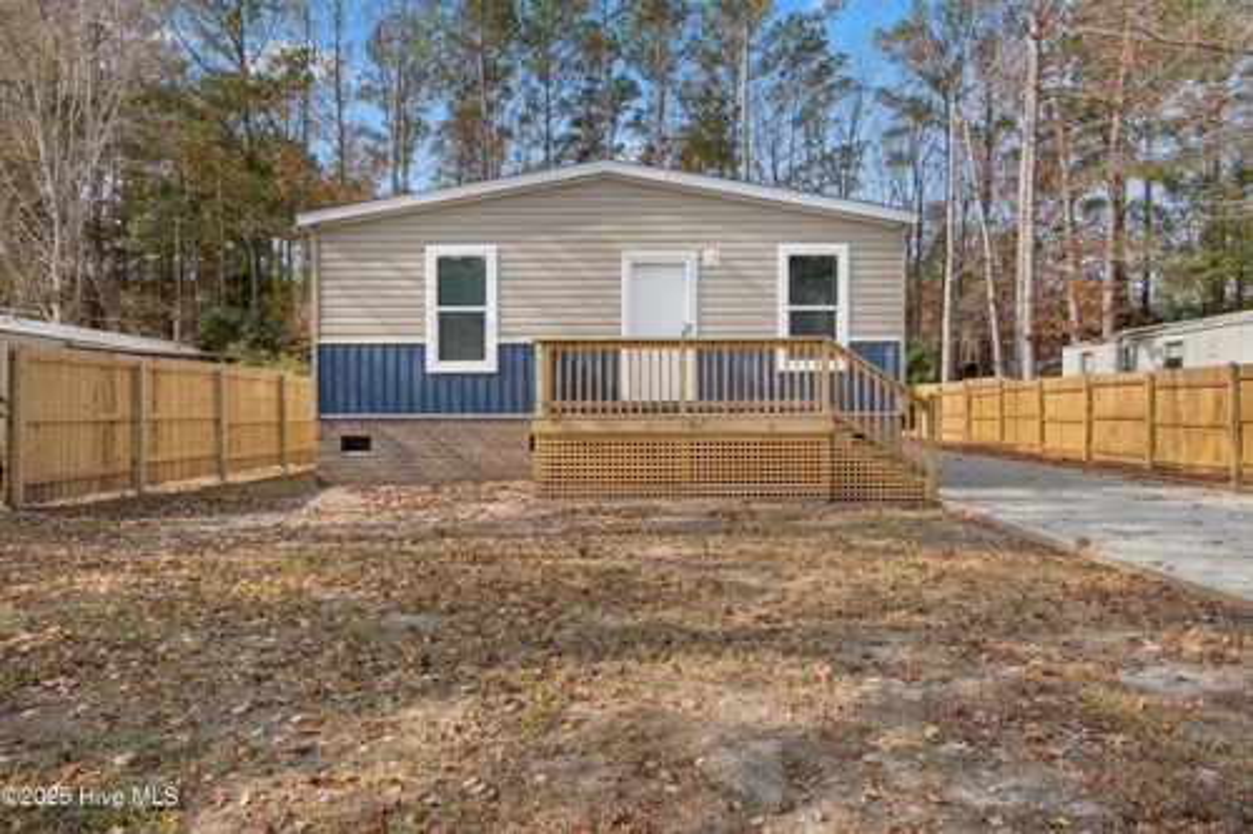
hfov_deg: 71.5
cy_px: 417
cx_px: 626
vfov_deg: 51.3
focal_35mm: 25
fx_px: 870
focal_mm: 17
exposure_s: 1/160
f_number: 8
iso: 100
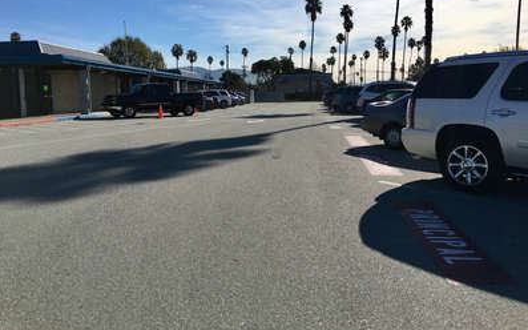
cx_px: 263
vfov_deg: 40.5
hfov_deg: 61.2
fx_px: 446
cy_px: 137
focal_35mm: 31
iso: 25
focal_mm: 4.15
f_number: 2.2
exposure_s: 1/3077
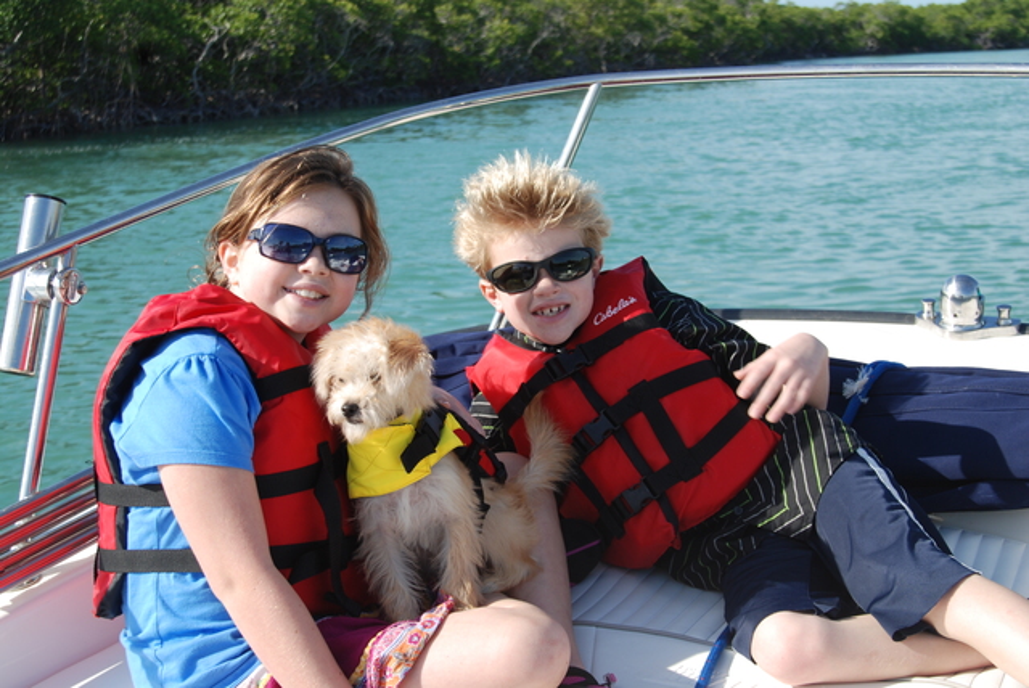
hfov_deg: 35.0
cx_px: 514
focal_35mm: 57
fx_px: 1631
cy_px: 344
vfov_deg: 23.8
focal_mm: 38
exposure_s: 1/200
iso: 100
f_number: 8
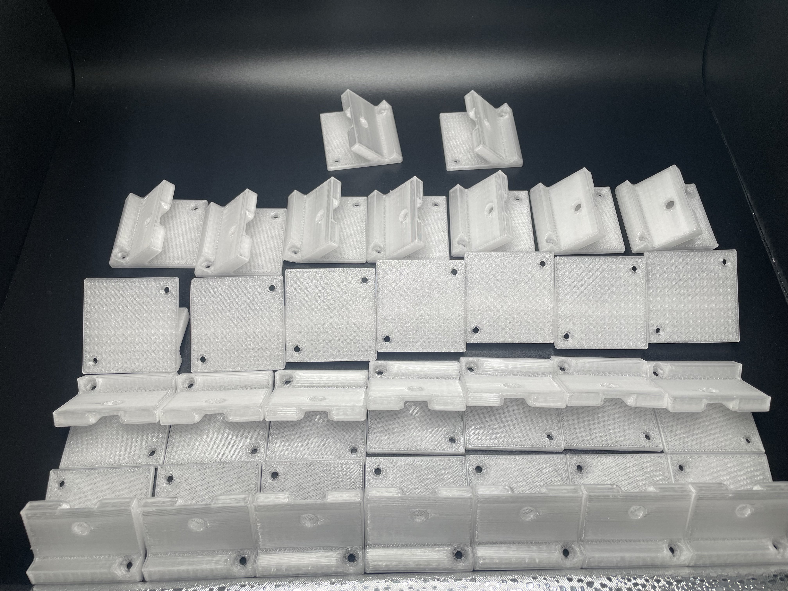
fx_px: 592
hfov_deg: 67.3
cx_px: 394
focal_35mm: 26
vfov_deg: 53.1
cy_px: 296
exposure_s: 1/209
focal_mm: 4.2
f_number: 1.6
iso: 32
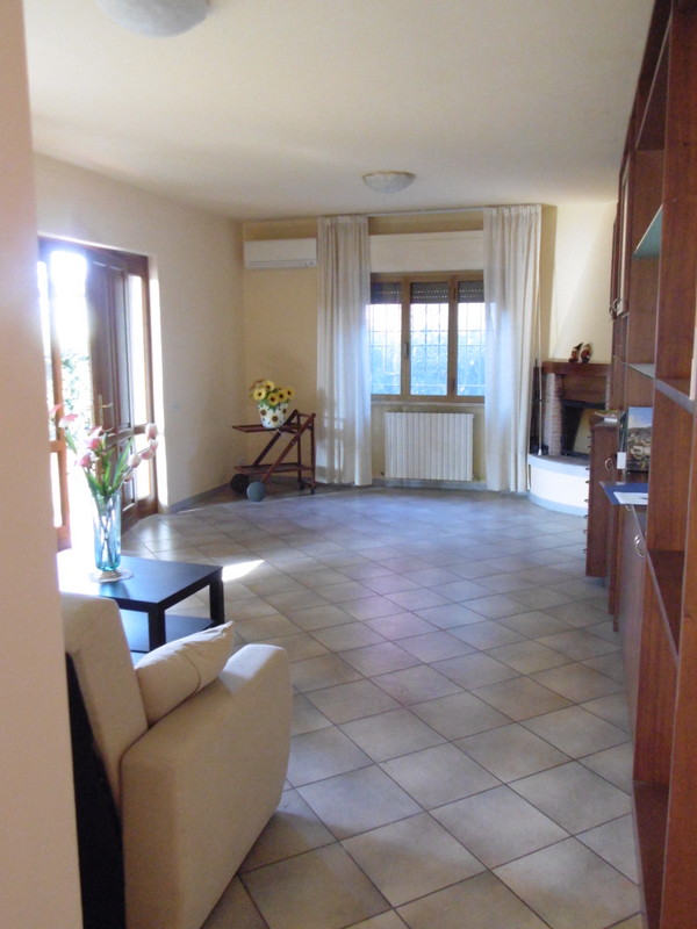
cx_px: 348
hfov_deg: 48.2
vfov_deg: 61.7
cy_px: 464
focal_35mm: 29
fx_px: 779
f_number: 3.2
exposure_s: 1/25
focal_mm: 5.3
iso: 400
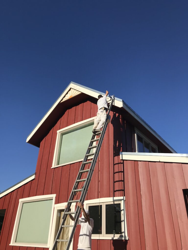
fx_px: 203
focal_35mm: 28
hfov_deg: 49.7
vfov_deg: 63.4
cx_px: 94
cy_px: 125
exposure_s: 1/2660
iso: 20
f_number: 1.8
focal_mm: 3.99
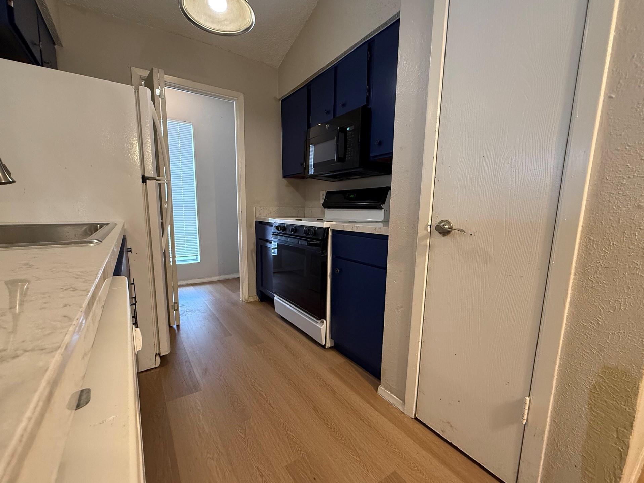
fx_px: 279
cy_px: 251
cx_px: 307
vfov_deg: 81.7
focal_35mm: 15
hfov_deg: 98.1
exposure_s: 1/60
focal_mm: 2.22
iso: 320
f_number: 2.2
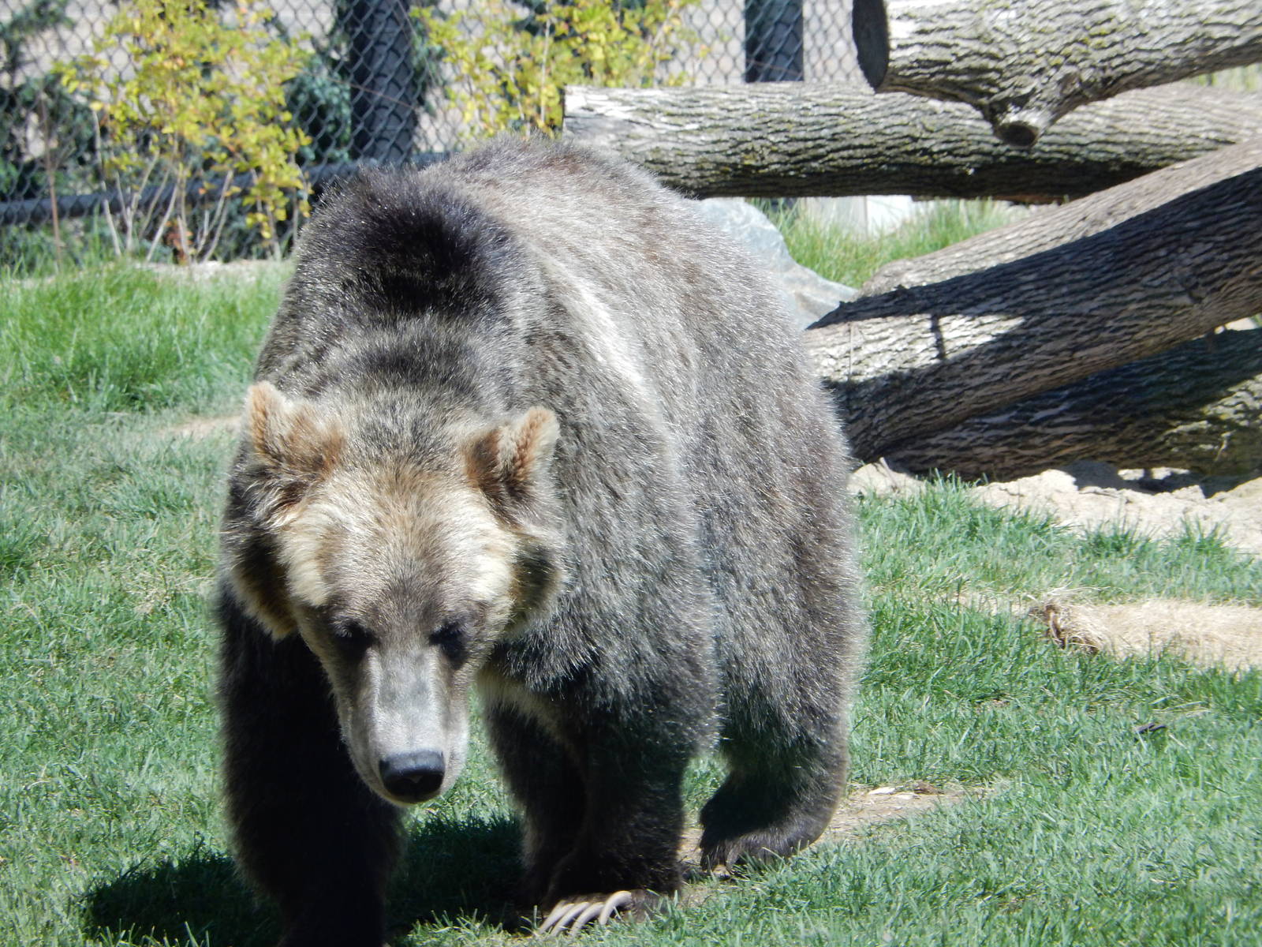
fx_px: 13963
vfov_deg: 3.9
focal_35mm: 383
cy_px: 474
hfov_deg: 5.2
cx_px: 631
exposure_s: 1/250
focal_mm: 68.7
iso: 180
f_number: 6.2
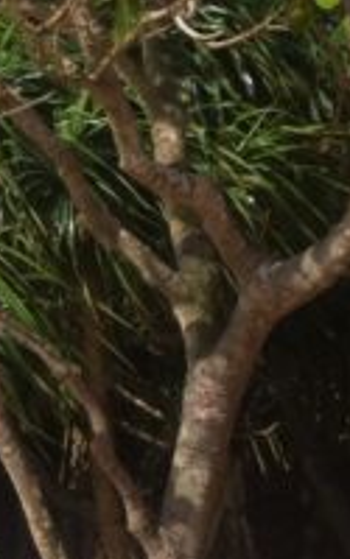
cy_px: 485
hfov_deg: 6.9
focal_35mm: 190
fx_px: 2900
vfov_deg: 11.0
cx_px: 137
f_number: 2.8
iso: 80
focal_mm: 3.85
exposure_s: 1/1117
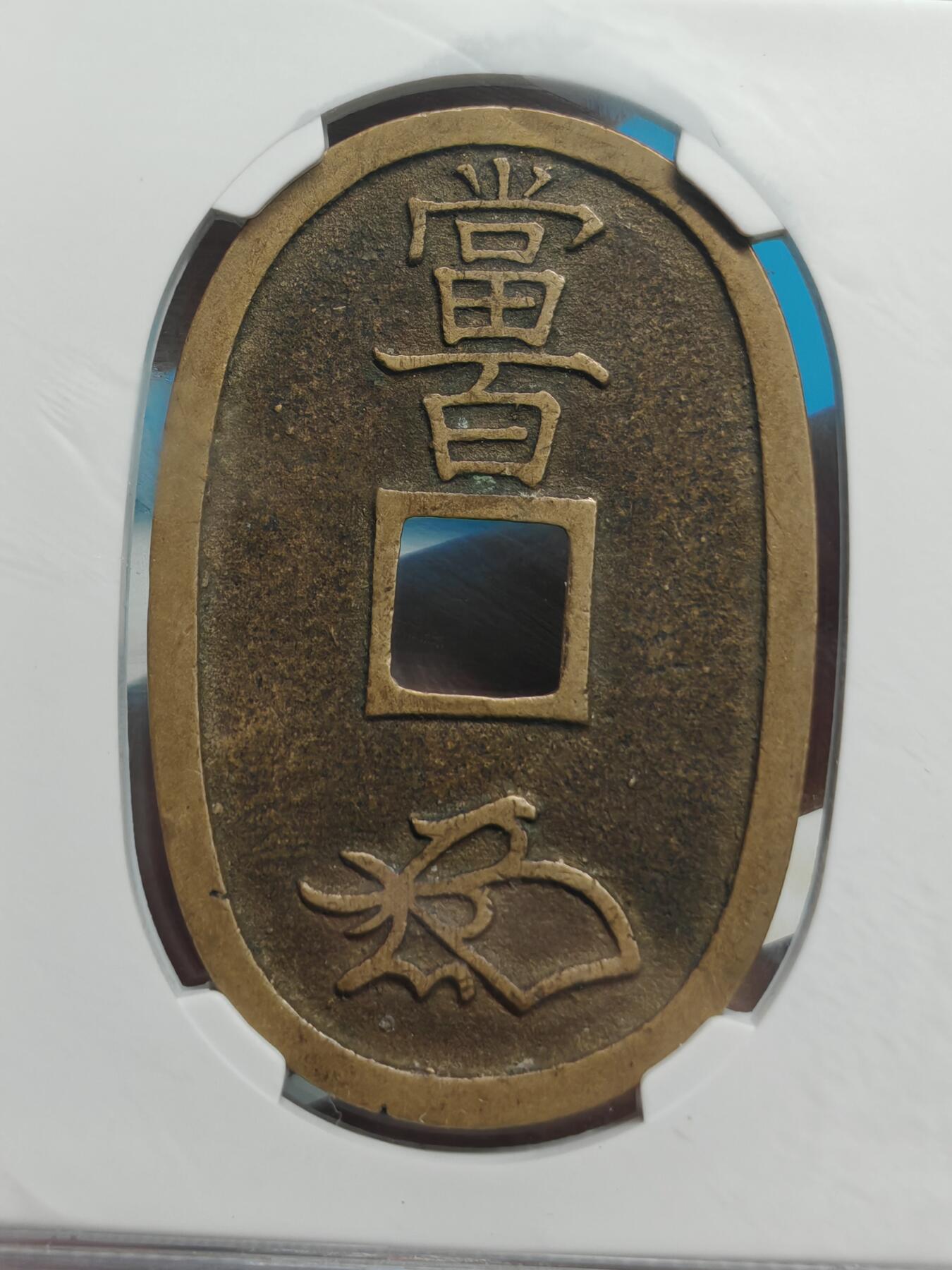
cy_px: 635
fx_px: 3484
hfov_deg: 15.6
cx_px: 476
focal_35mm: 95
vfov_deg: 20.7
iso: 64
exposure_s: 1/100
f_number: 1.6
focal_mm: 7.62
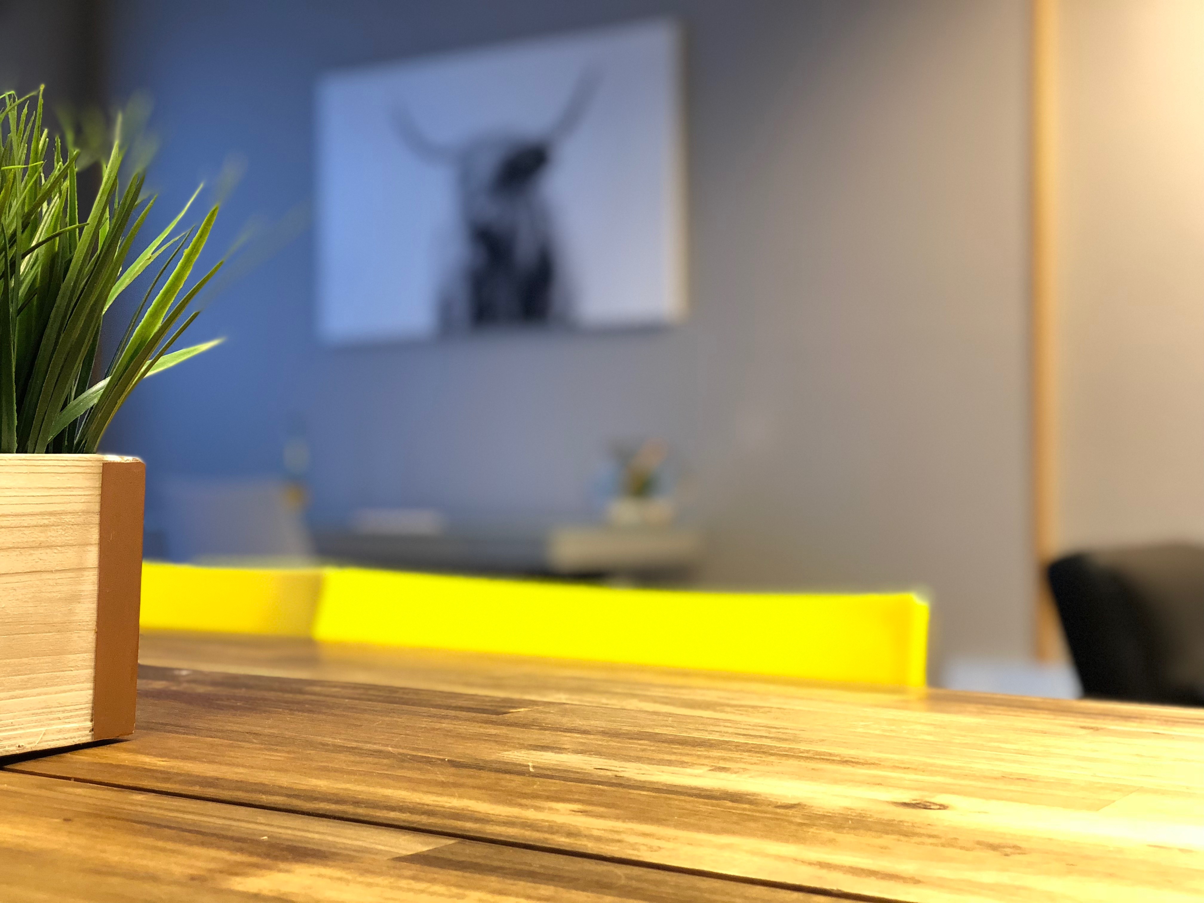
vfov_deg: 28.0
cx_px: 602
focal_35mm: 52
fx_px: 1809
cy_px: 452
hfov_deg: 36.8
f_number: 2.4
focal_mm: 6
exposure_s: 1/24
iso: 160
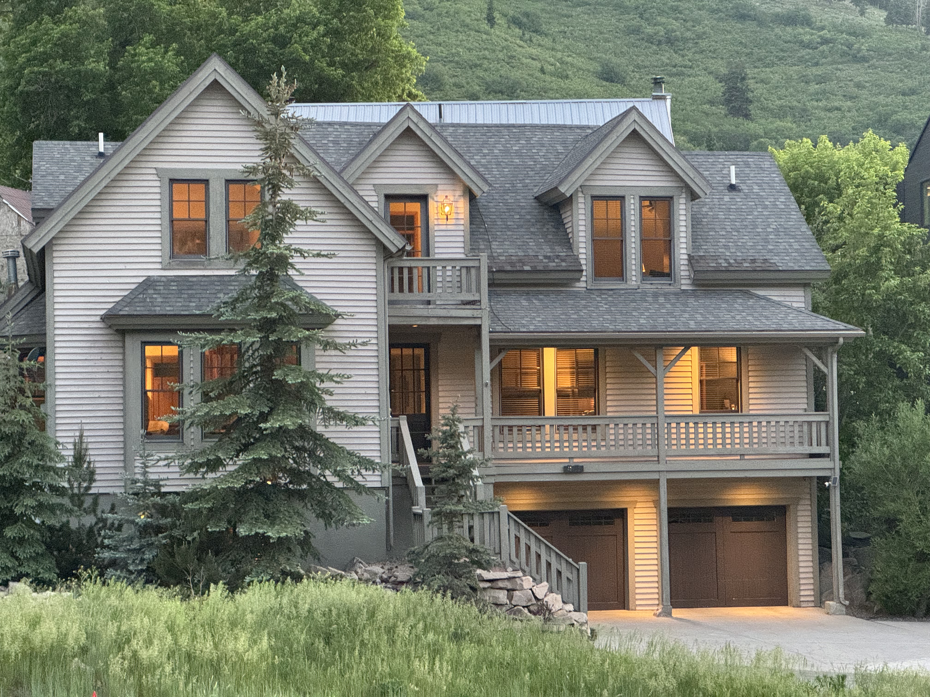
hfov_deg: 25.3
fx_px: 2069
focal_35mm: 77
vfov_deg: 19.1
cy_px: 348
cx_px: 465
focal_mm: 9
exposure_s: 1/40
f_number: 2.8
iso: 800
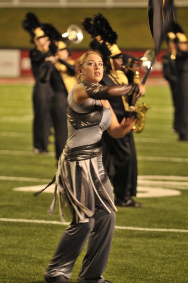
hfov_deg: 5.4
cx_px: 94
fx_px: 2001
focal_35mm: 255
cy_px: 142
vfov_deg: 8.1
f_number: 2.8
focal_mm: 170
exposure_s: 1/60
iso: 320
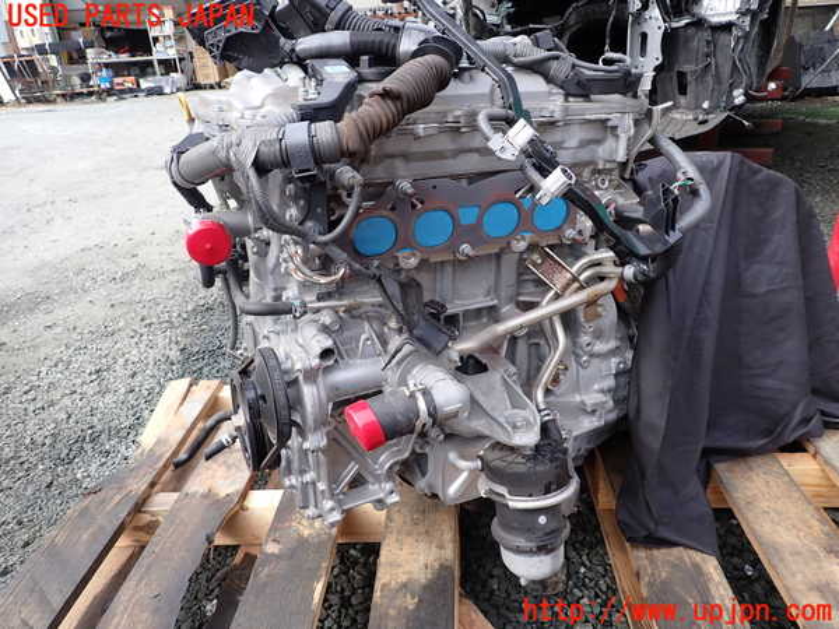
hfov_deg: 69.4
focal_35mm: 25
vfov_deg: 54.9
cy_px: 314
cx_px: 420
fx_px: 606
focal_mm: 4.5
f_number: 2.8
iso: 100
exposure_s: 1/250
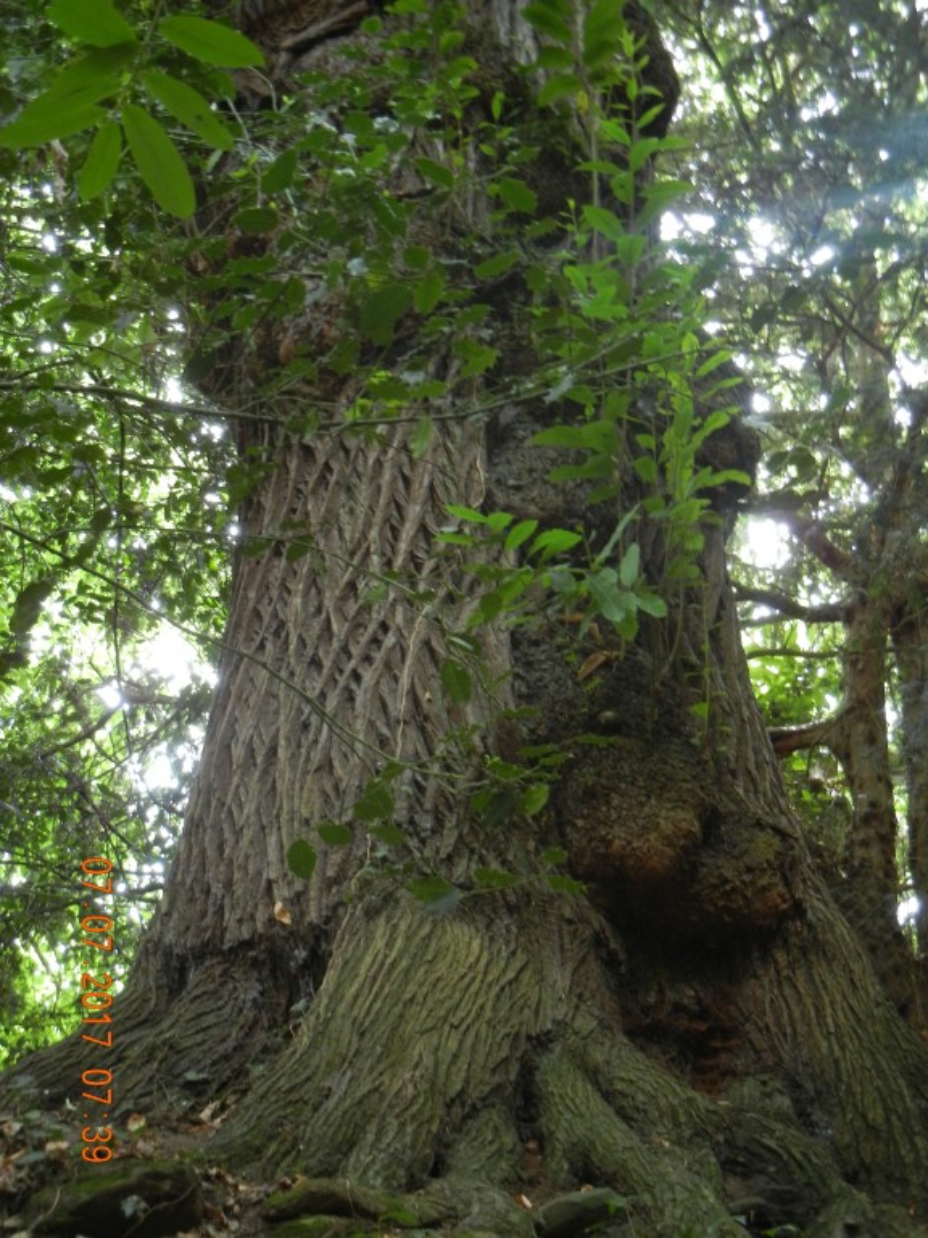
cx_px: 464
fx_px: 2431
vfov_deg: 28.6
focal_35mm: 68
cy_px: 619
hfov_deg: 21.6
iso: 400
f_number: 4.1
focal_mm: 12.2
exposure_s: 1/14.8
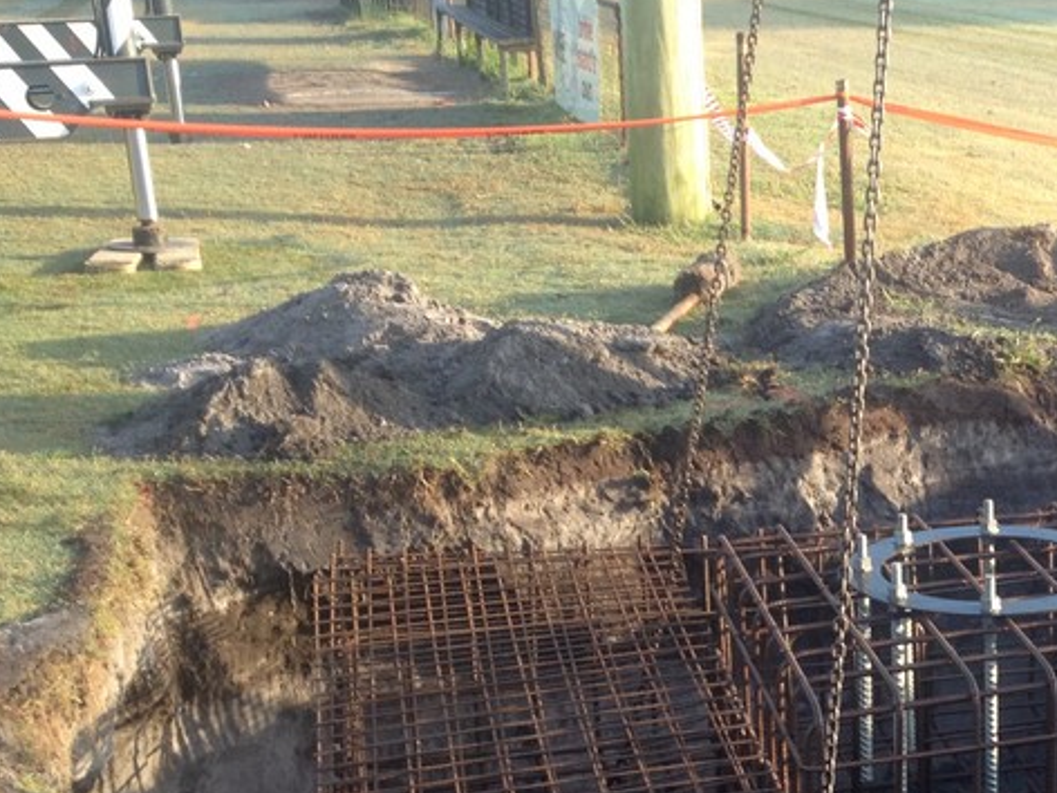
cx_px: 1100
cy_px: 594
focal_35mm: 76
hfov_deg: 24.3
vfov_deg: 19.3
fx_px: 2321
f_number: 2.4
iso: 50
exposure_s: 1/233
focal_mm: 4.28
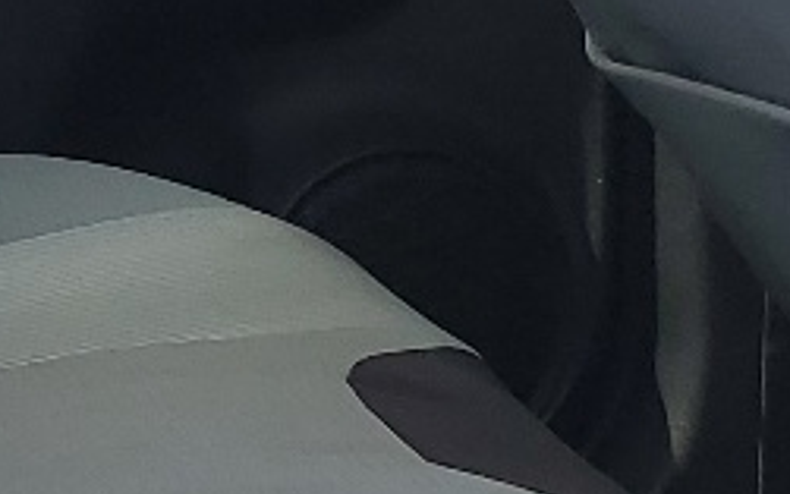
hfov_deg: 11.9
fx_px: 3790
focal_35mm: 176
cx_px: 286
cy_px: 390
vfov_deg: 7.4
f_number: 1.5
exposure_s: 1/1250
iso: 50
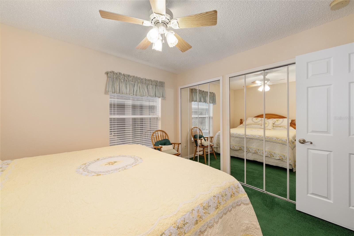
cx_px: 177
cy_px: 118
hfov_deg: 104.3
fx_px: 138
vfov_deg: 81.2
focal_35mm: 14
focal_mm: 14
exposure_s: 1/20
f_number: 7.1
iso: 500
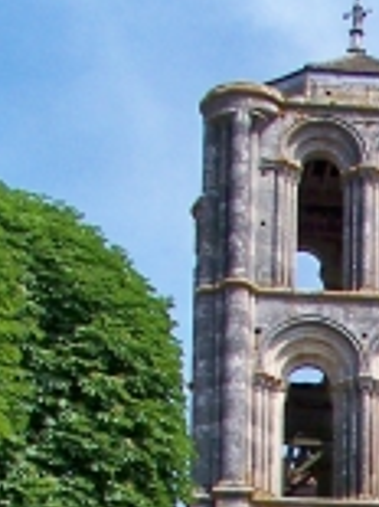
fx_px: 2485
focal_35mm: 170
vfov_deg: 11.1
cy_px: 831
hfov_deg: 8.4
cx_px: 696
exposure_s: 1/800
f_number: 4
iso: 100
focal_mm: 5.85
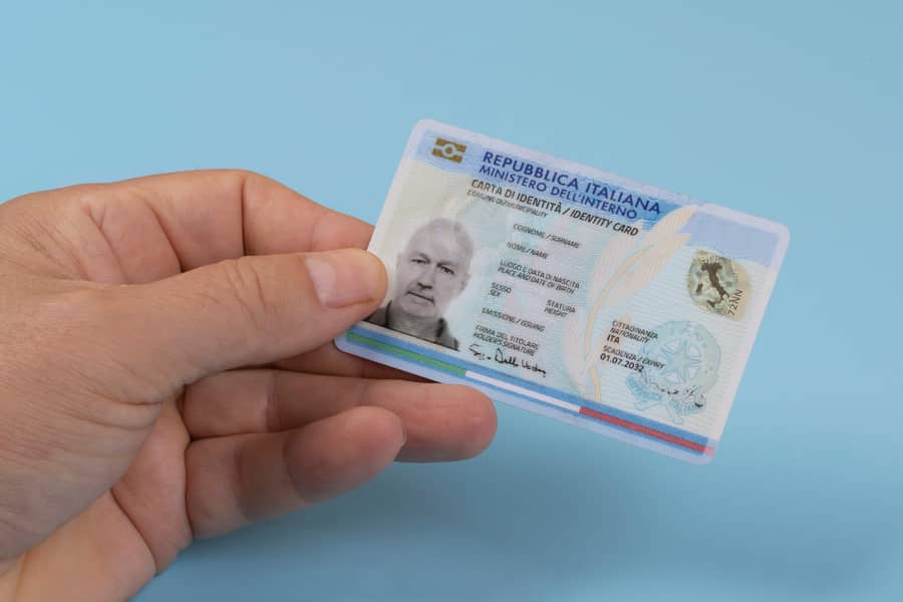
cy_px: 301
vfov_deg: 27.0
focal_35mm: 50
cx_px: 452
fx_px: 1254
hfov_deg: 39.6
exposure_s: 1/100
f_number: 13
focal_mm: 50
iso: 100
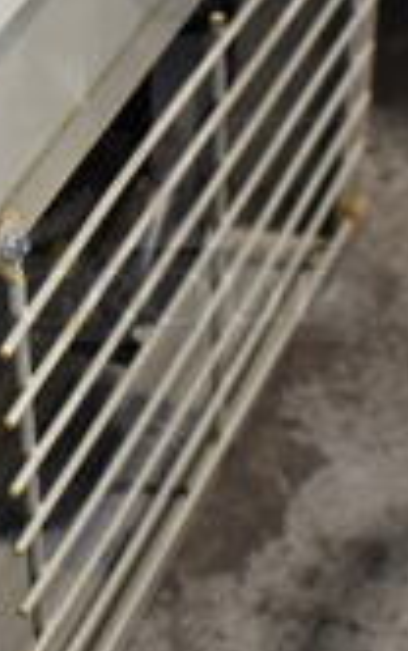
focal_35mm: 101
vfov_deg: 20.4
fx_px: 1794
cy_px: 133
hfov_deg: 12.7
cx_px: -59
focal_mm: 18
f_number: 3.5
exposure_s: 1/30
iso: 280
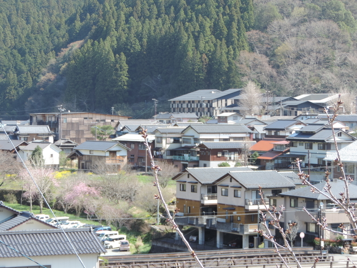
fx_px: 1083
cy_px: 134
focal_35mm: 105
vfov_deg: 14.1
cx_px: 178
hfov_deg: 18.7
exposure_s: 1/160
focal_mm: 18.7
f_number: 4.2
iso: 80
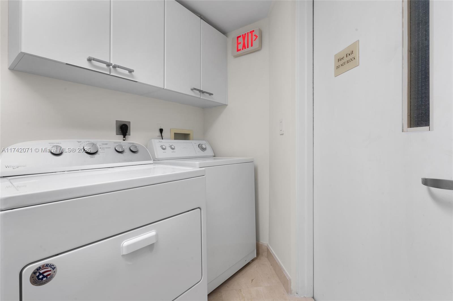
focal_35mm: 16
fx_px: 201
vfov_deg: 73.7
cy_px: 150
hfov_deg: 96.8
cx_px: 226
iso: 250
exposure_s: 1/3
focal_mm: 16
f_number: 14
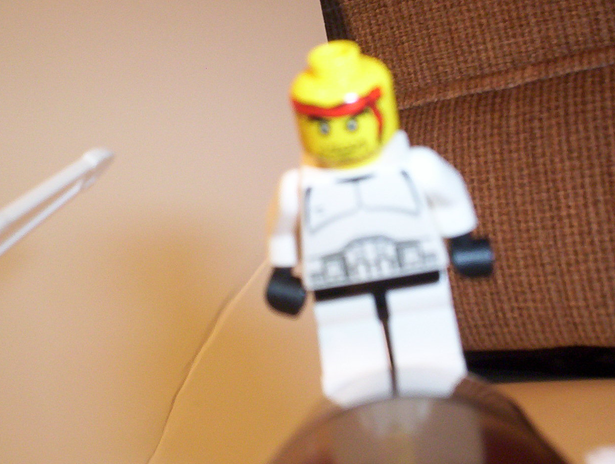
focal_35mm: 50
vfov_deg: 29.2
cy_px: 211
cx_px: 305
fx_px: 890
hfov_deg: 38.1
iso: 140
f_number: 4.5
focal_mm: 4.99
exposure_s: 1/60
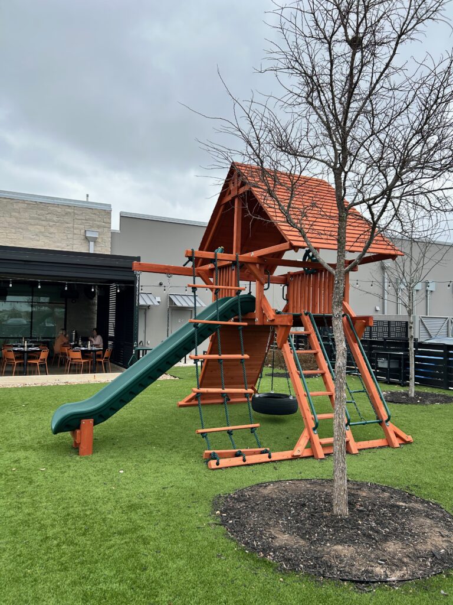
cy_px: 302
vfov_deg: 67.3
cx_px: 226
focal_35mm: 26
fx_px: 454
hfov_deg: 53.1
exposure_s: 1/1511
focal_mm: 5.7
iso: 50
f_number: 1.5
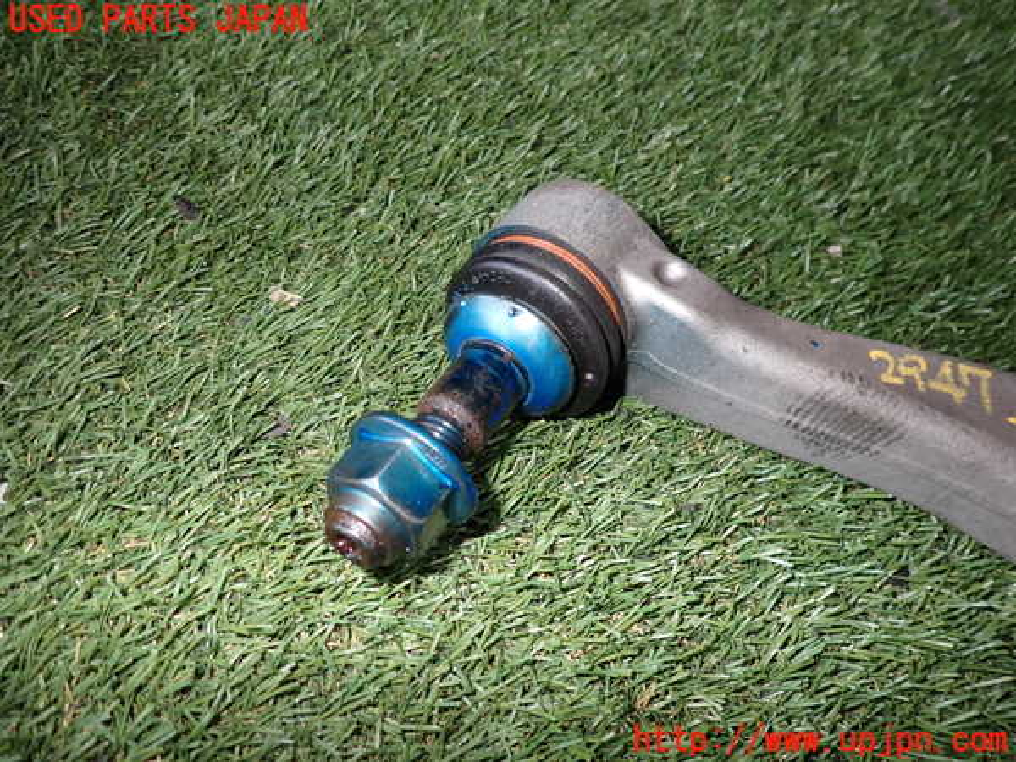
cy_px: 381
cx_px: 508
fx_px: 734
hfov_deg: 69.4
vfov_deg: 54.9
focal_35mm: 25
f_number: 5.6
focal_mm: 4.5
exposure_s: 1/30
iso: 100
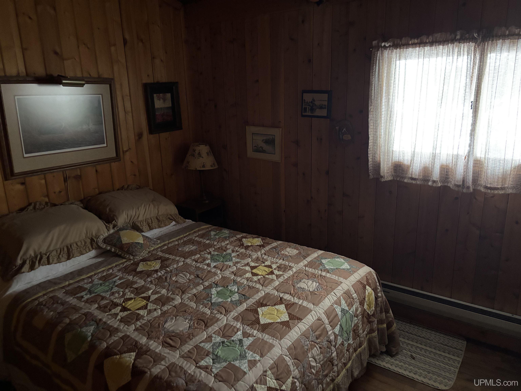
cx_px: 260
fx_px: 391
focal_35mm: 26
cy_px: 196
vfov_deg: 53.1
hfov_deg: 67.3
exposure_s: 1/30
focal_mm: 5.96
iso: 1000
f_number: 1.6
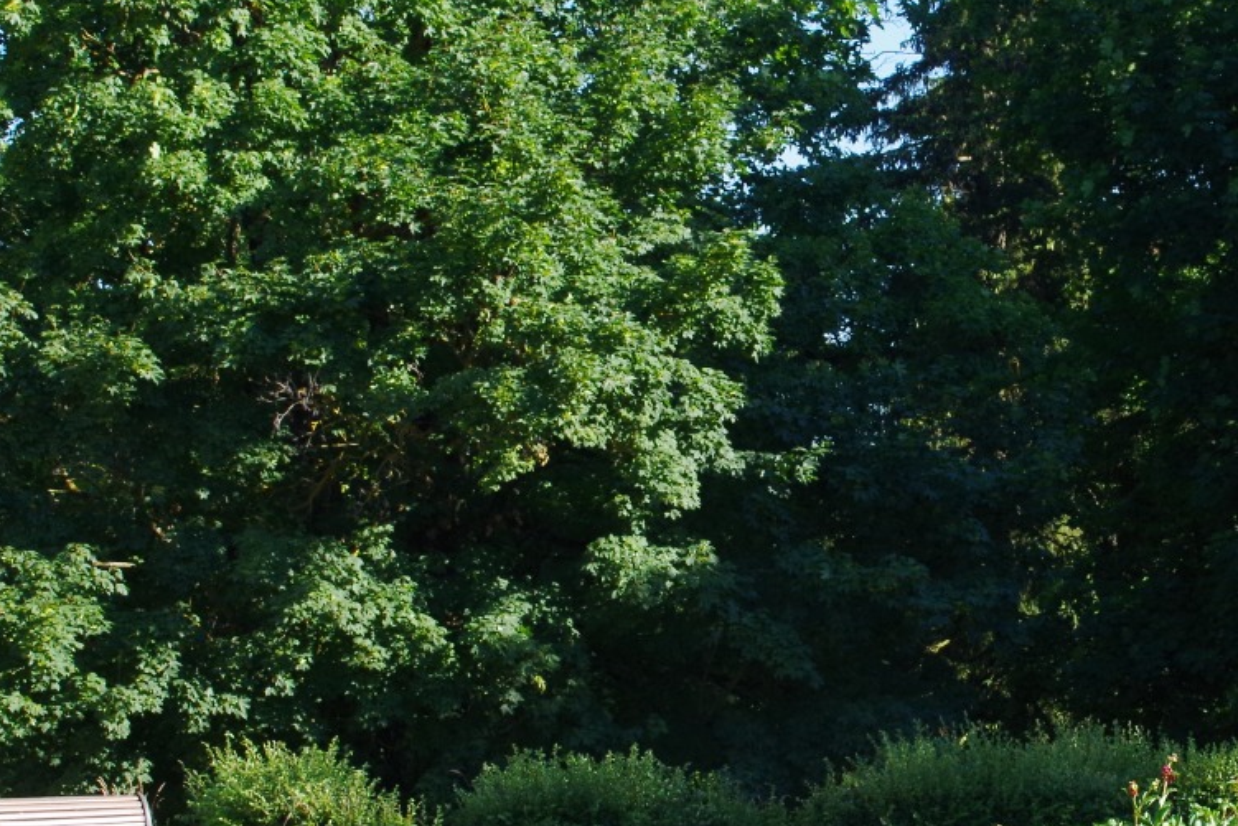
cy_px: 374
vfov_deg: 10.6
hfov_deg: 15.7
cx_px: 893
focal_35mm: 130
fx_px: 4471
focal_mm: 40
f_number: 11
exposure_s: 1/125
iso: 500
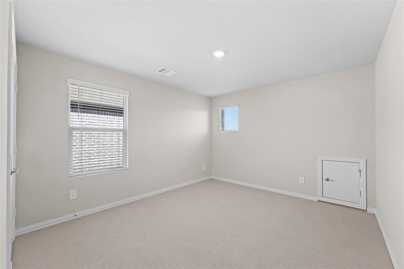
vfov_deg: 81.2
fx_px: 157
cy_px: 134
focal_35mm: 14
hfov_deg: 104.3
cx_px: 202
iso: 640
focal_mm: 14
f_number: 9
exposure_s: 1/8
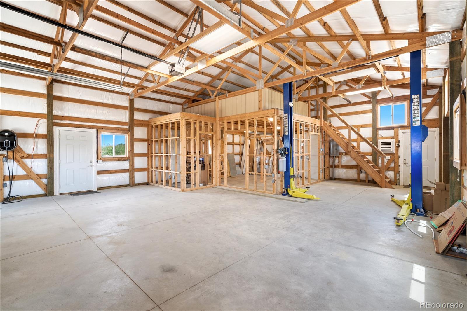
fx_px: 207
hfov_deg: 96.7
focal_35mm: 16
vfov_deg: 73.7
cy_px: 156
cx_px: 234
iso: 500
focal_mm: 16
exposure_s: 1/5
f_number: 9
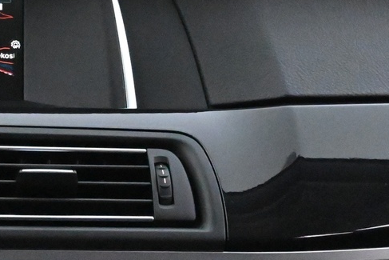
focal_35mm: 145
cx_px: -81
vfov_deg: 9.5
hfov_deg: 13.8
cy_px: 212
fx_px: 1564
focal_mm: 29
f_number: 4.8
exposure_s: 1/50
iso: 14400
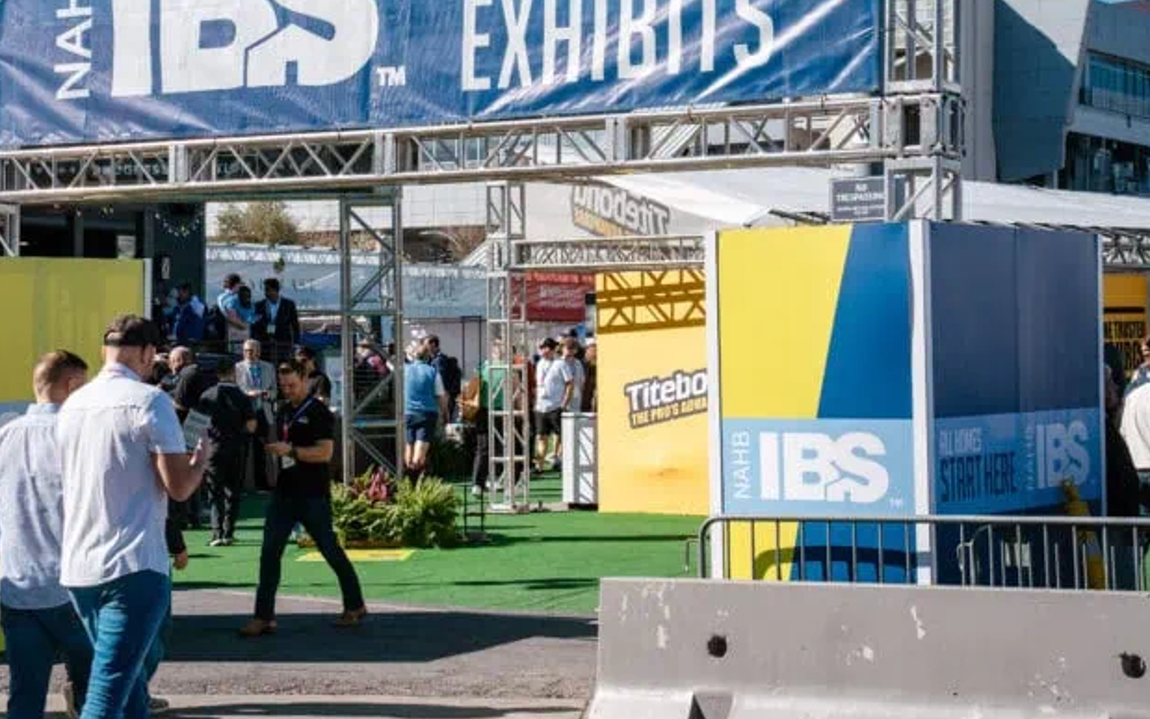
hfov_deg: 25.5
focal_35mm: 81
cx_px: 455
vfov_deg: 16.1
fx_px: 2539
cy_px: 289
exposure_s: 1/1000
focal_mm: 48
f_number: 6.3
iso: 250
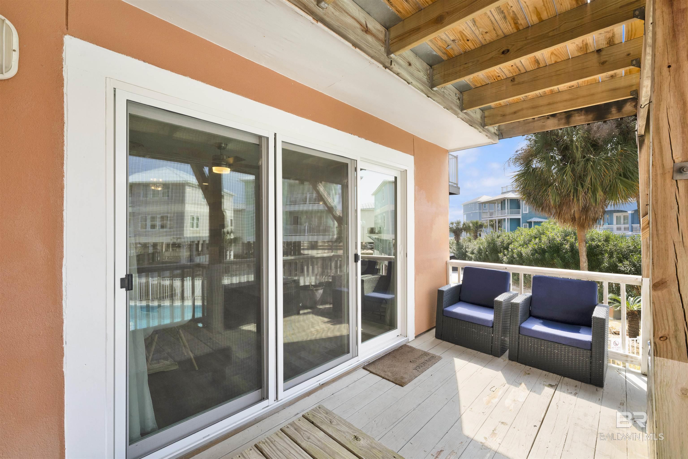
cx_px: 344
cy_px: 230
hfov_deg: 102.3
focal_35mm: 14
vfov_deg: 79.2
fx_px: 277
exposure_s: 1/100
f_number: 11
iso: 400
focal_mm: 14.5
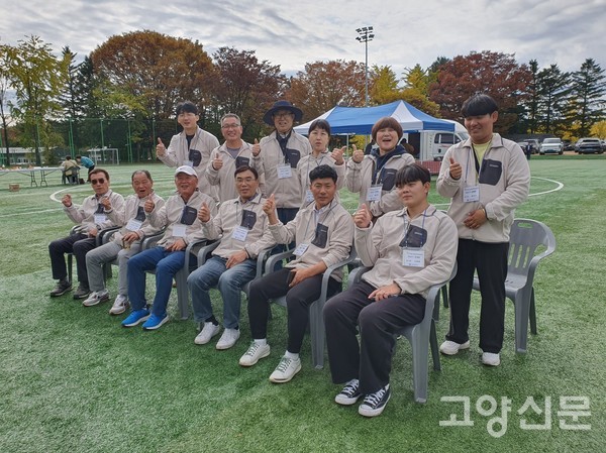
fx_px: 455
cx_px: 303
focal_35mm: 26
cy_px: 226
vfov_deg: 53.0
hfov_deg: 67.3
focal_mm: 4.3
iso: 50
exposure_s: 1/1250
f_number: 2.4
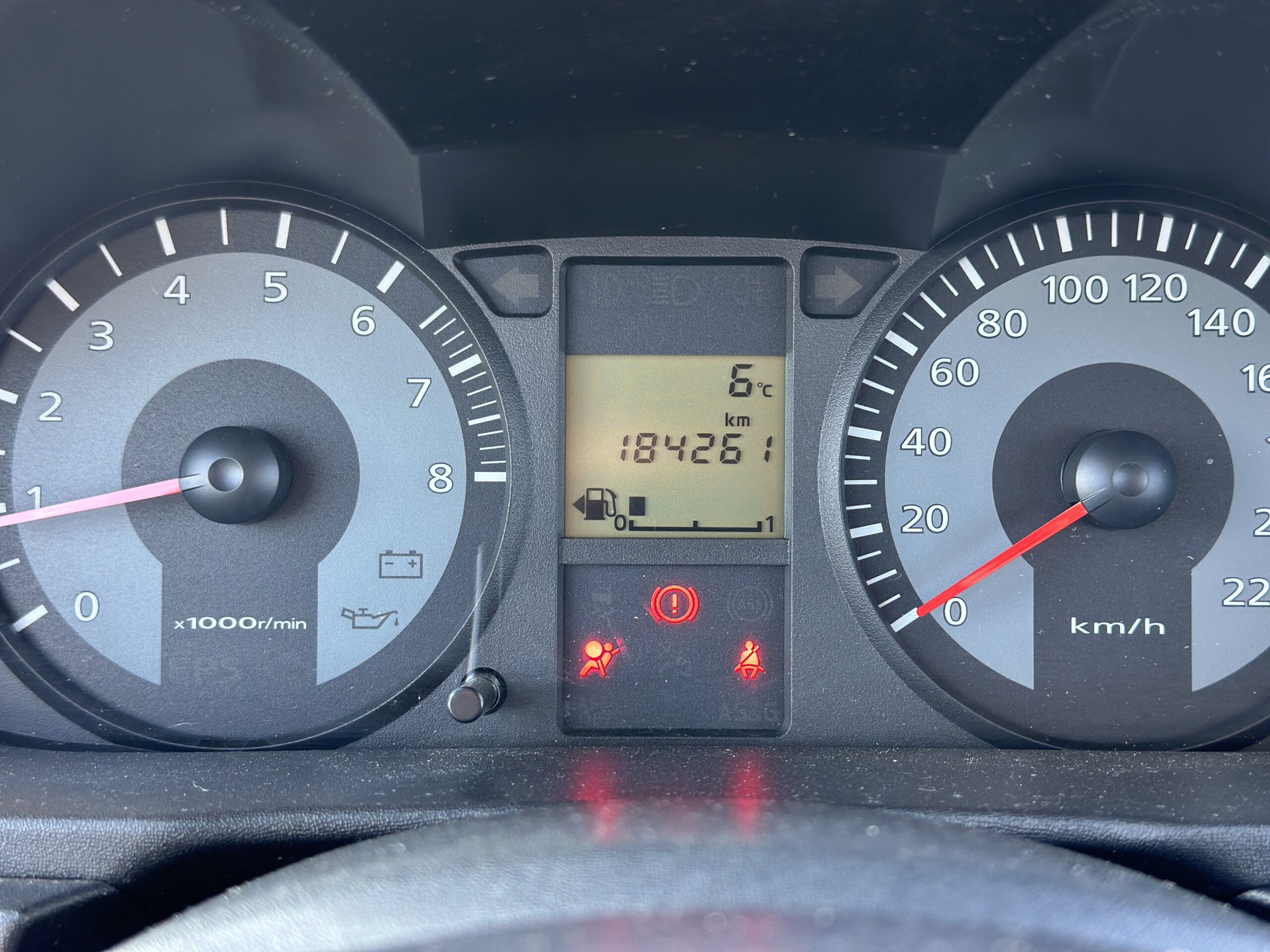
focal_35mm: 48
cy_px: 476
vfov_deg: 30.3
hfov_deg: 39.7
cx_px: 635
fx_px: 1761
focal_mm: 6.86
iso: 125
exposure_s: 1/60
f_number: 1.78
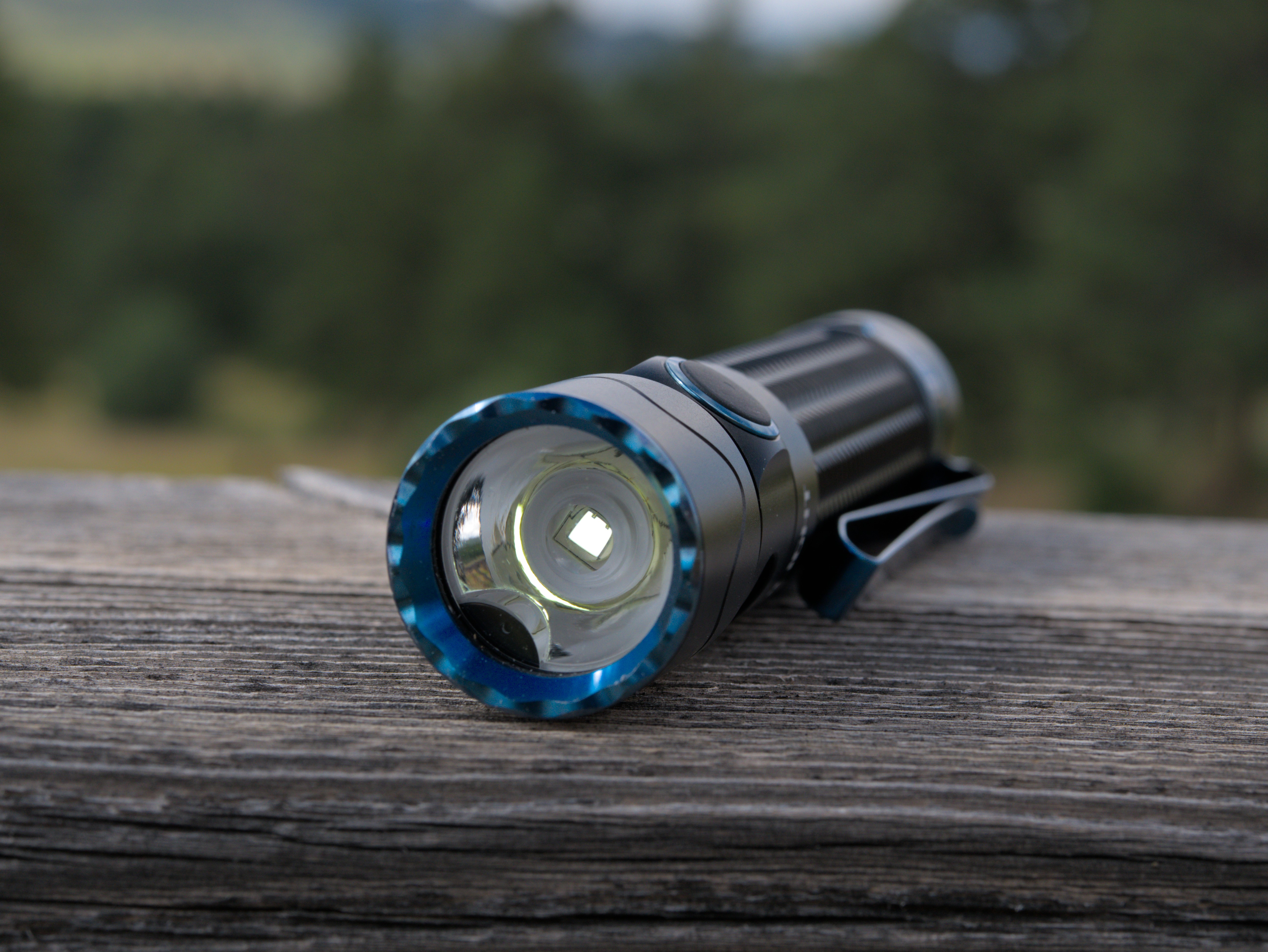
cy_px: 476
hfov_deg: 24.4
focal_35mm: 80
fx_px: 2932
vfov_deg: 18.4
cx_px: 634
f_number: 8
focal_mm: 40
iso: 200
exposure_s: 1/160
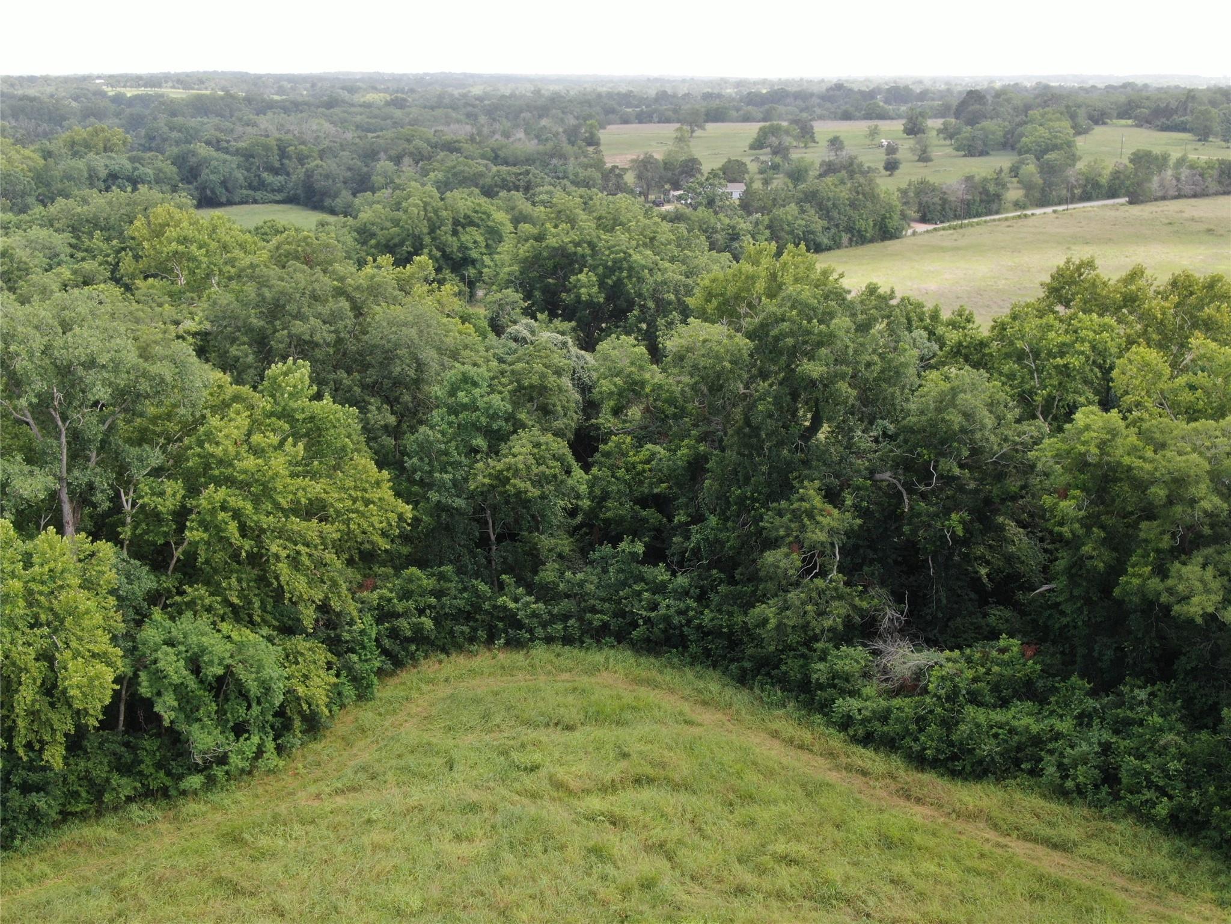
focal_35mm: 42
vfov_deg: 34.3
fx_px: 1494
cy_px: 462
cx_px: 616
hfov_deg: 44.8
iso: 100
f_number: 3.5
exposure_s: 1/200
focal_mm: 7.23
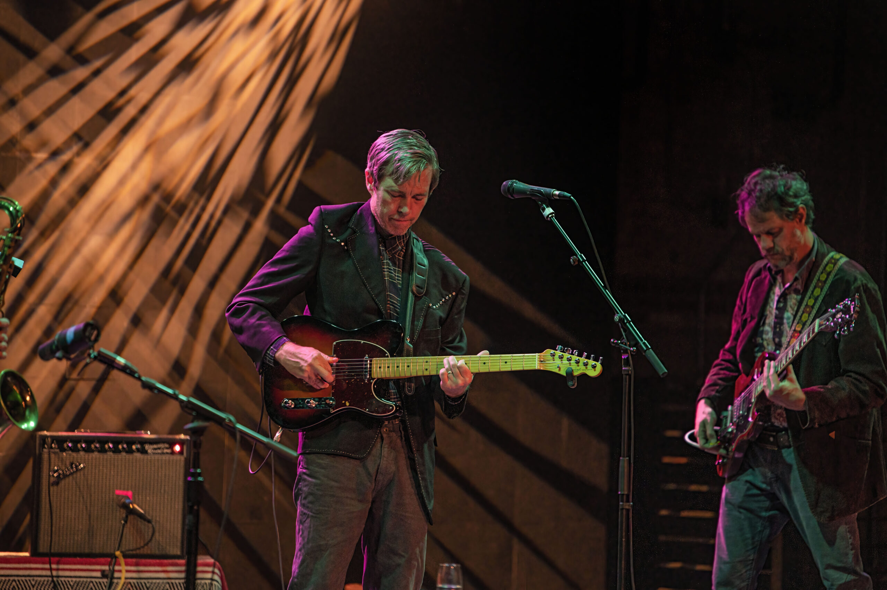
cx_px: 444
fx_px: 4924
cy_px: 295
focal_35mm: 200
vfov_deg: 6.9
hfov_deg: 10.3
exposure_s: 1/160
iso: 2500
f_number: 2.8
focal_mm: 200
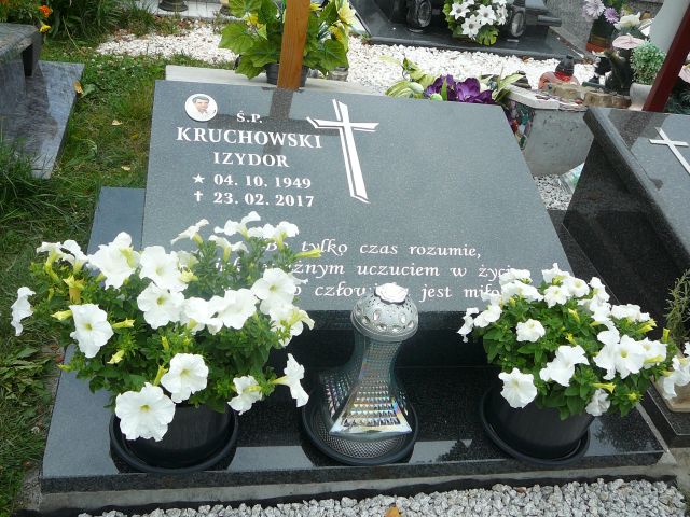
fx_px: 698
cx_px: 345
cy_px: 258
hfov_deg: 52.6
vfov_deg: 40.7
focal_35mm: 35
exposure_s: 1/640
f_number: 2.8
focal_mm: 5.2
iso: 80
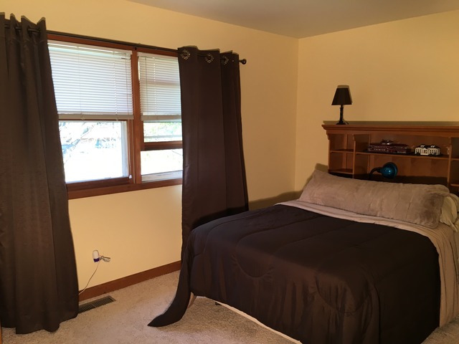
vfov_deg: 48.2
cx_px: 230
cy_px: 172
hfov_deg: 61.7
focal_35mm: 29
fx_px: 385
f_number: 2.2
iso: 25
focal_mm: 4.15
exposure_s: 1/30
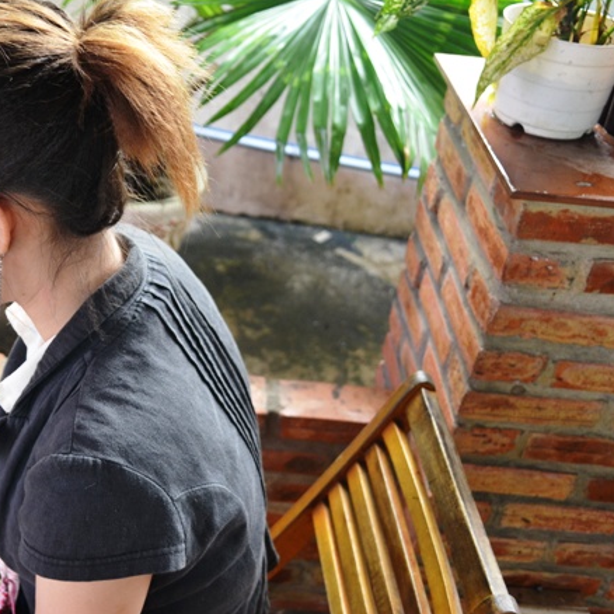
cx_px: 126
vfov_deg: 35.3
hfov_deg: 34.3
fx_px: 963
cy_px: 271
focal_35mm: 48
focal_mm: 22
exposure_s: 1/60
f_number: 4
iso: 400
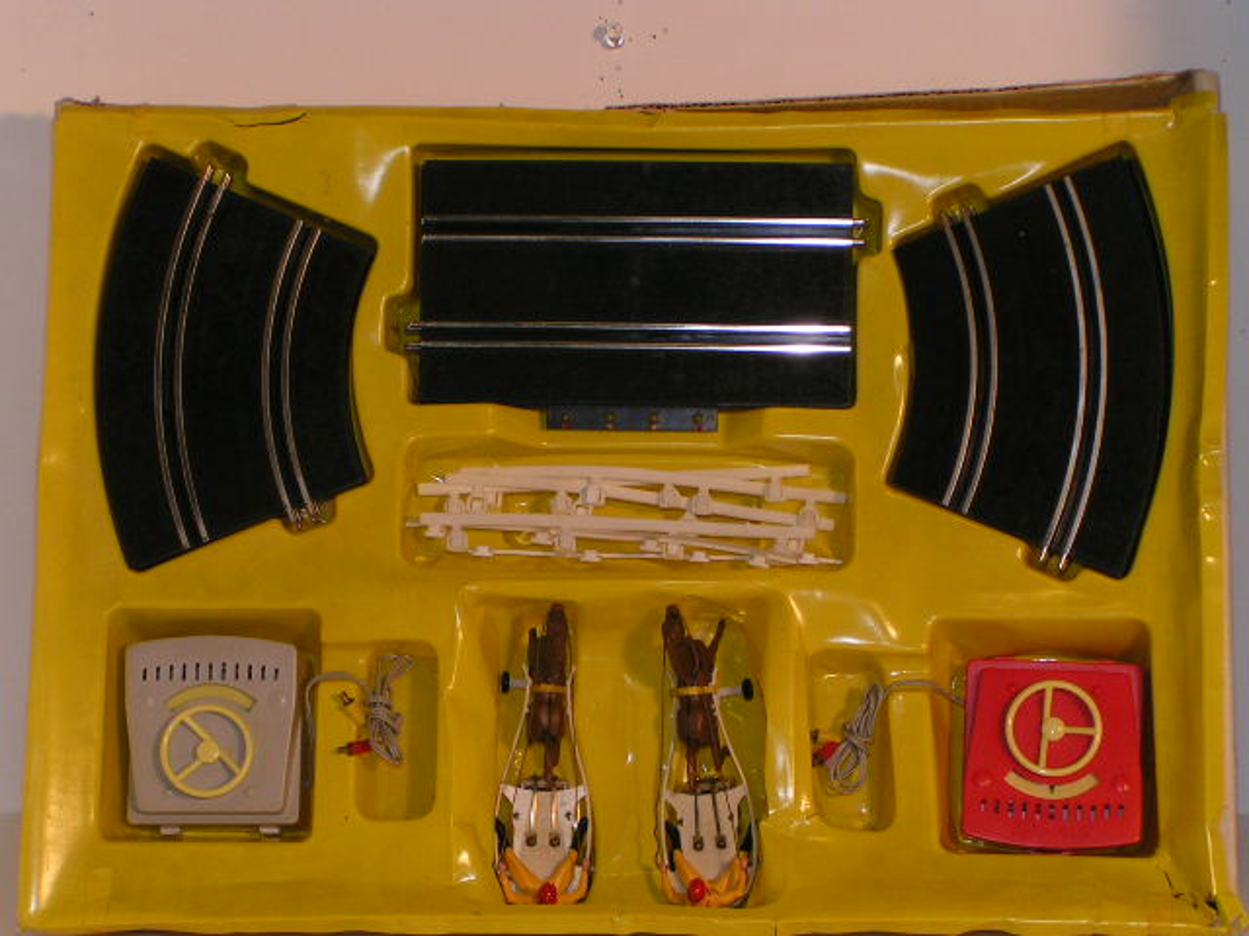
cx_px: 624
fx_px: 3428
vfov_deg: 15.6
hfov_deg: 20.7
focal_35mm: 95
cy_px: 468
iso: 100
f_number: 5.6
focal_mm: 14.5
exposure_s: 1/100
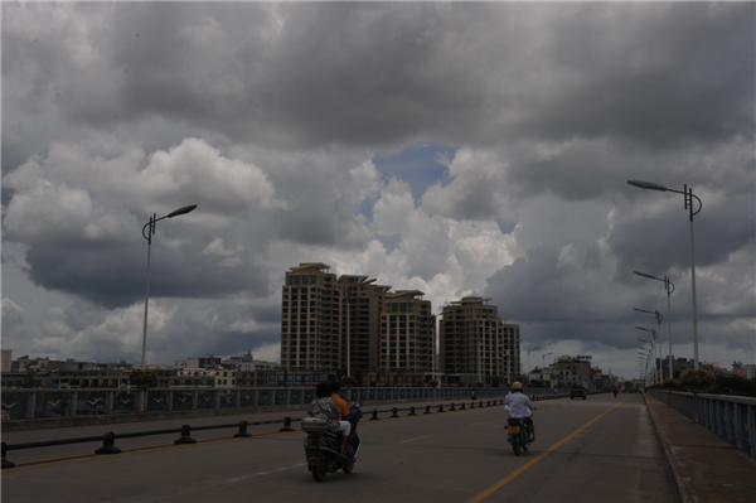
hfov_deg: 46.4
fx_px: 881
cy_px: 252
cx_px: 378
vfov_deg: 31.8
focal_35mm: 42
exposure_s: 1/320
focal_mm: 42
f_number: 16
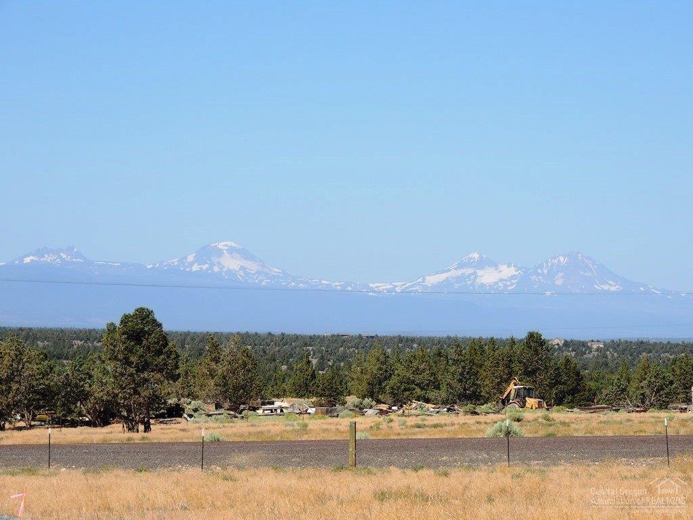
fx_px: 2903
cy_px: 260
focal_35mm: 145
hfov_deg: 13.6
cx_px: 346
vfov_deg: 10.2
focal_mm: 25.8
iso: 100
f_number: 4.4
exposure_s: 1/1000
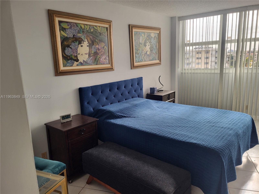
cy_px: 97
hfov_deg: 67.3
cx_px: 130
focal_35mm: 26
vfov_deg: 53.1
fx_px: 195
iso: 80
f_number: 1.8
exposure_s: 1/120
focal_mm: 5.4
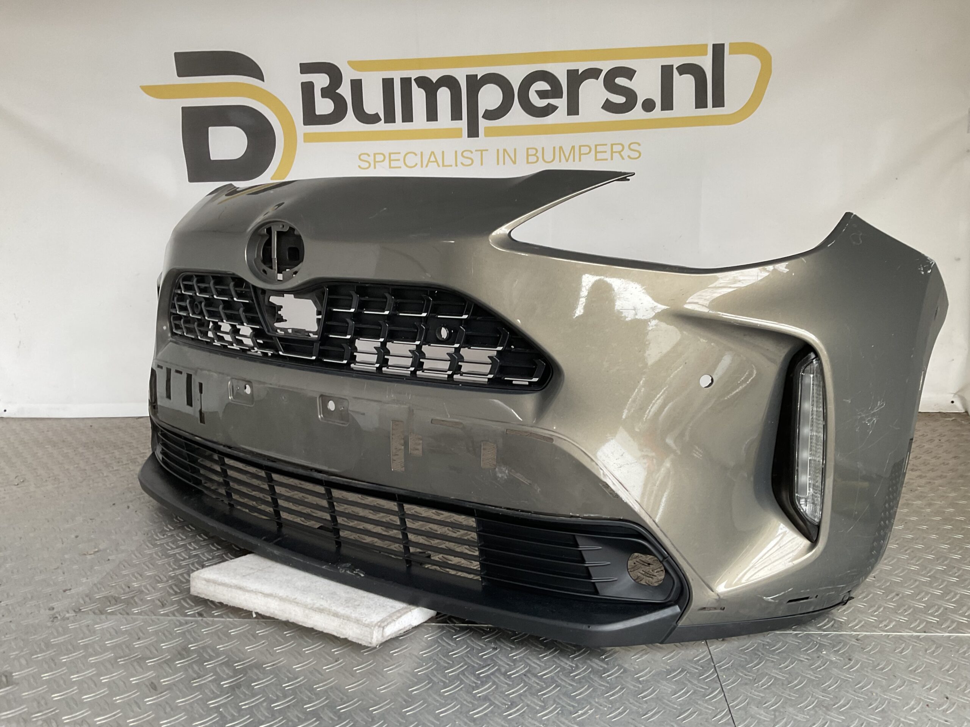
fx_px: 813
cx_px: 485
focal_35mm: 29
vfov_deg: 48.2
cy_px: 364
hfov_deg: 61.7
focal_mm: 3
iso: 50
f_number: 1.8
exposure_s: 1/60
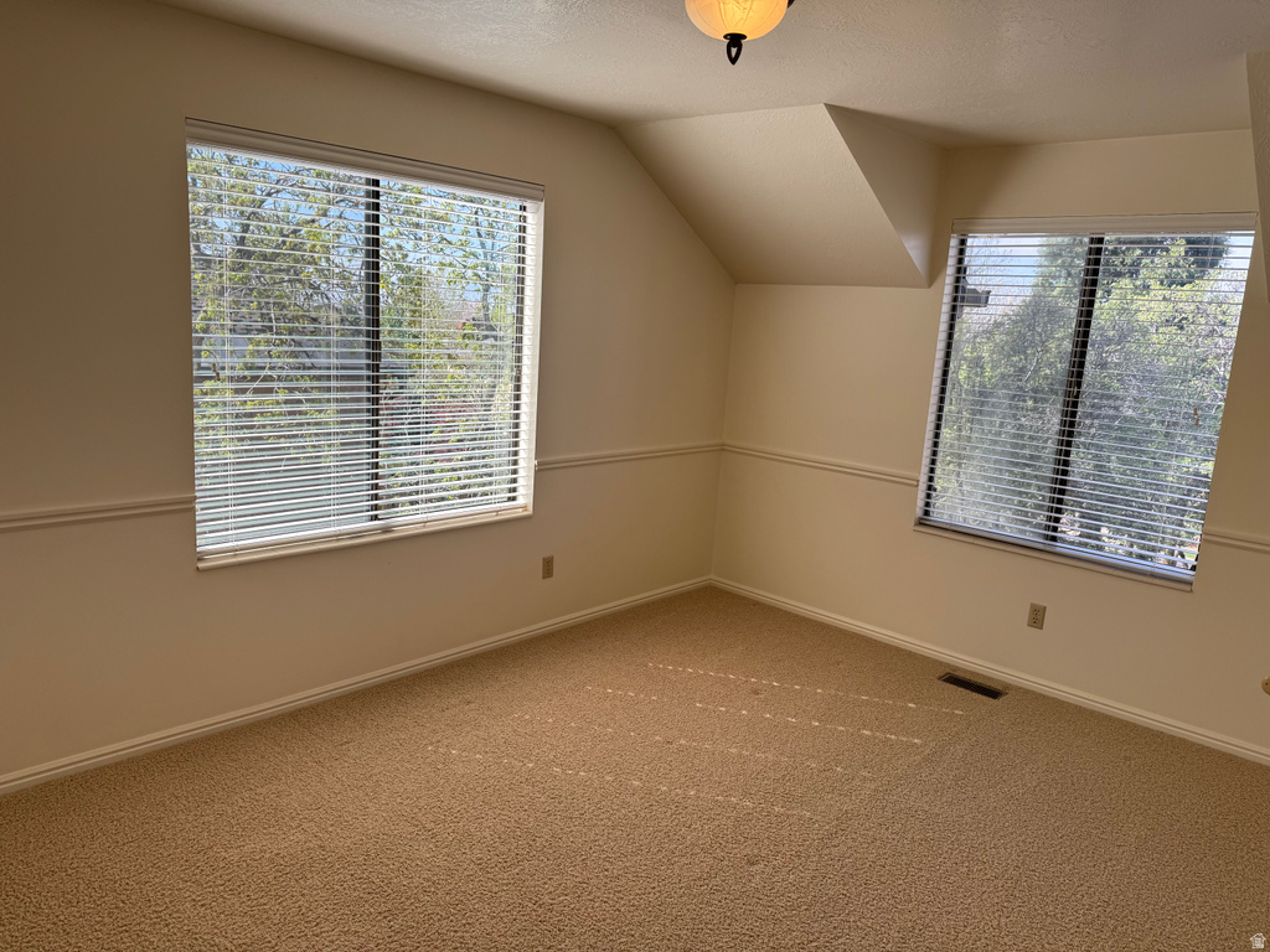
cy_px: 476
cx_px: 635
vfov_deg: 56.8
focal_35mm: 24
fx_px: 881
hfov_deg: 71.6
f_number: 1.78
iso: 80
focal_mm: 6.76
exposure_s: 1/938
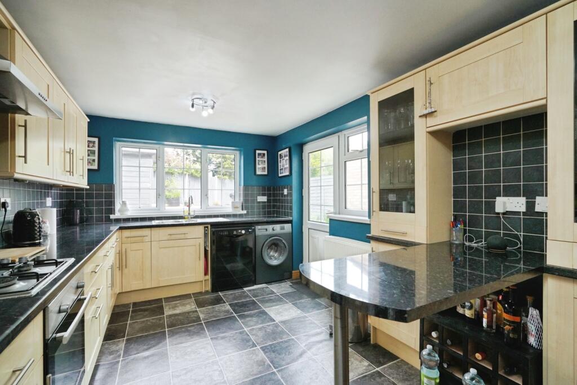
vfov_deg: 73.8
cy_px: 192
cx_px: 288
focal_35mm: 16
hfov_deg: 96.7
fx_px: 256
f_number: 8
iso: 2000
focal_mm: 16
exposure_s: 1/160
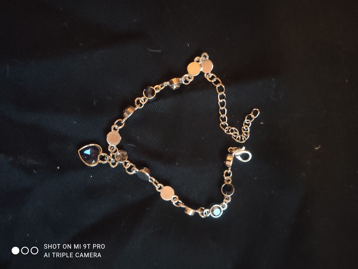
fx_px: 269
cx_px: 179
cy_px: 134
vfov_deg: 53.1
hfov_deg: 67.3
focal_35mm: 26
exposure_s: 1/14
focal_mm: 4.77
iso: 8167
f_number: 1.75
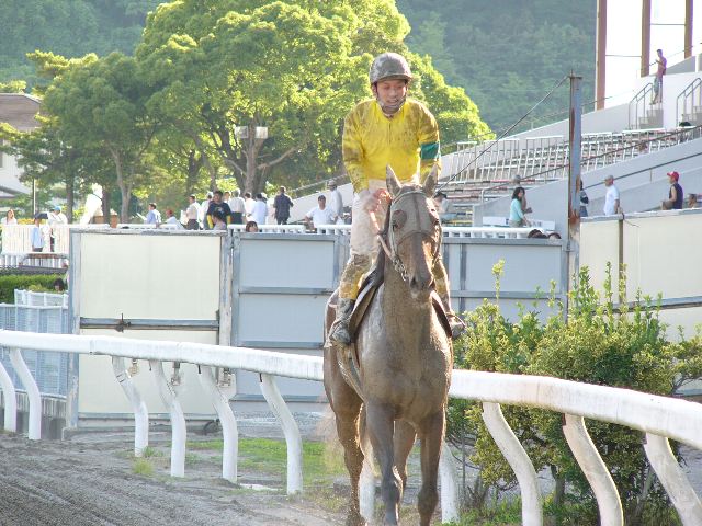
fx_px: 5841
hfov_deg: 6.9
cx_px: 351
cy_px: 263
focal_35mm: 288
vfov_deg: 5.2
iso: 50
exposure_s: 1/125
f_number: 4
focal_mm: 47.9
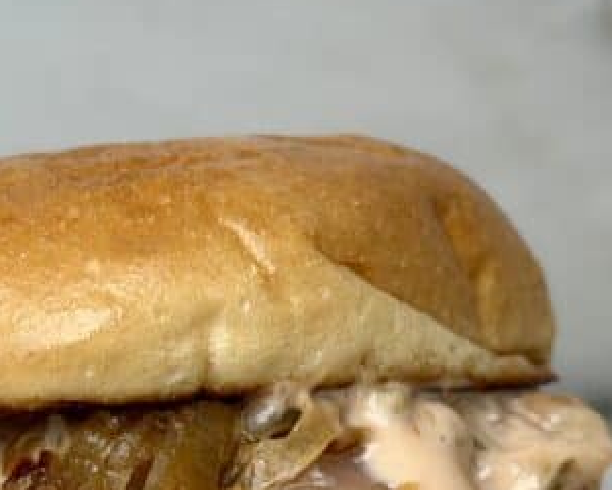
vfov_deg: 12.6
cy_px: 529
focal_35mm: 120
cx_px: 159
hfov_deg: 16.0
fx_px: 2174
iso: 50
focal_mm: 6.76
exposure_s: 1/178
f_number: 1.78
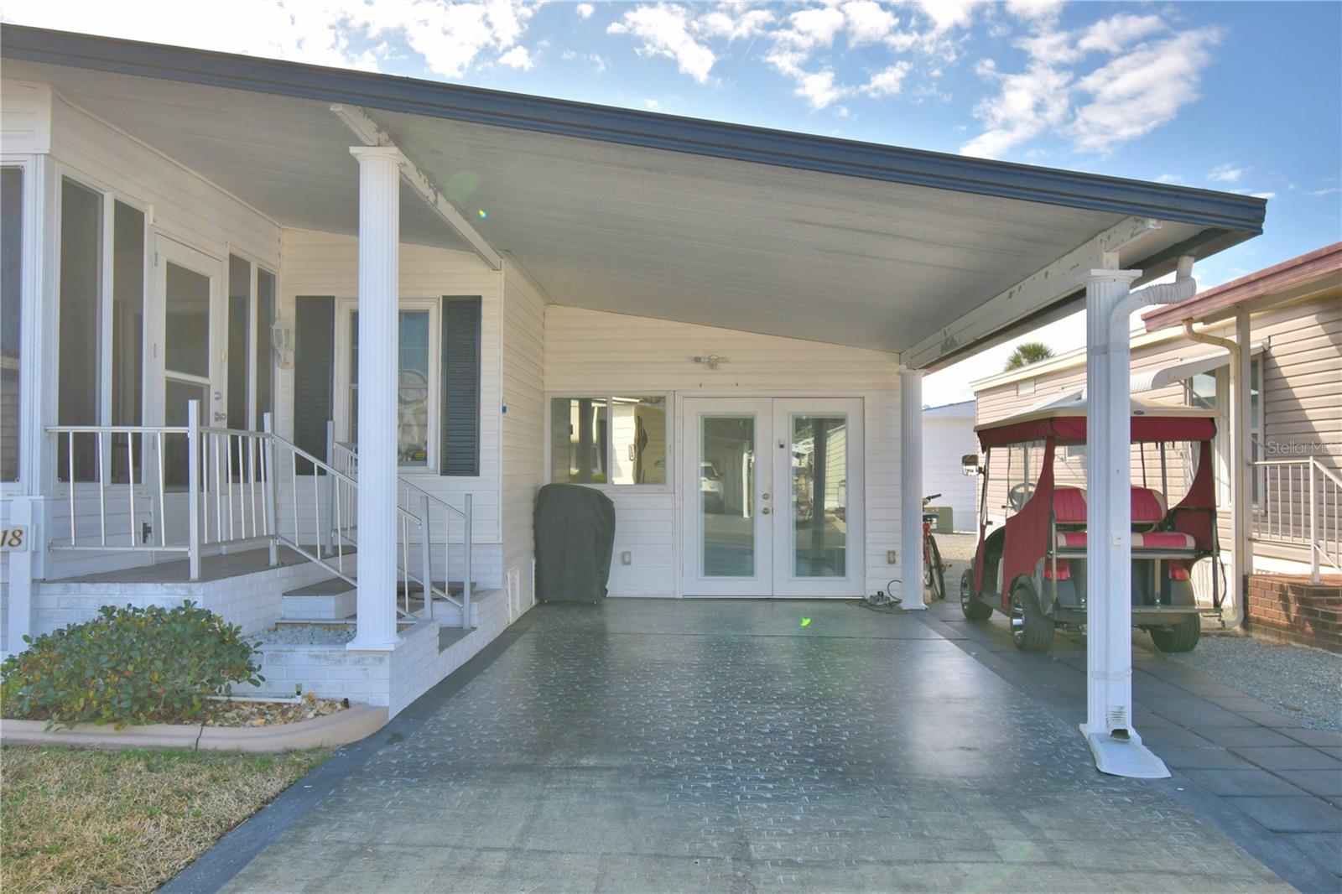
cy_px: 447
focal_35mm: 30
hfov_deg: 61.9
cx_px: 671
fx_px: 1118
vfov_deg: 43.6
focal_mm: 20
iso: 140
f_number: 5.6
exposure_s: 1/500
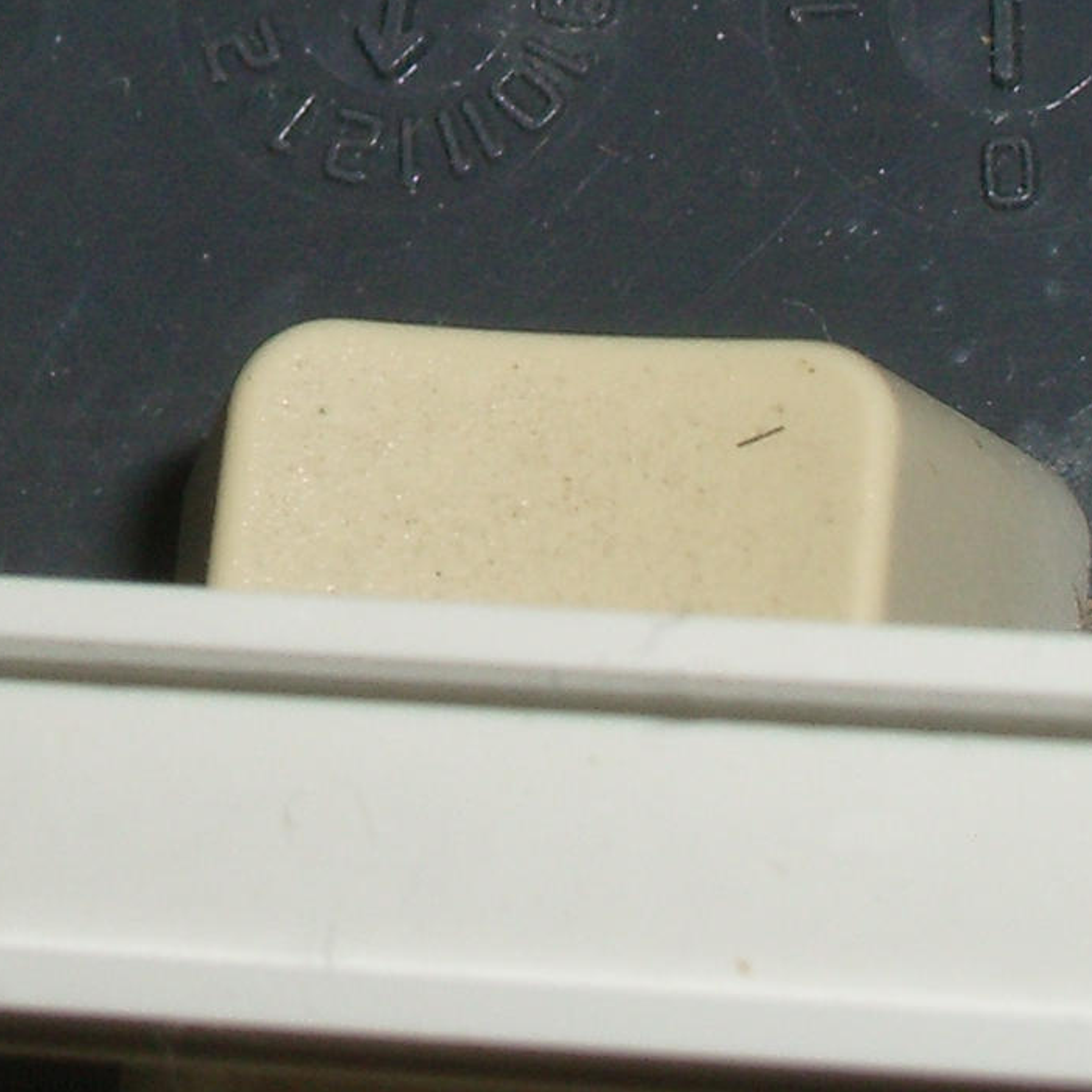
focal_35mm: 200
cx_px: -45
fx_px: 7138
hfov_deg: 8.7
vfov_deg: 8.6
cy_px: -277
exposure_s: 1/60
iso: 80
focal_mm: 10.2
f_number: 5.6
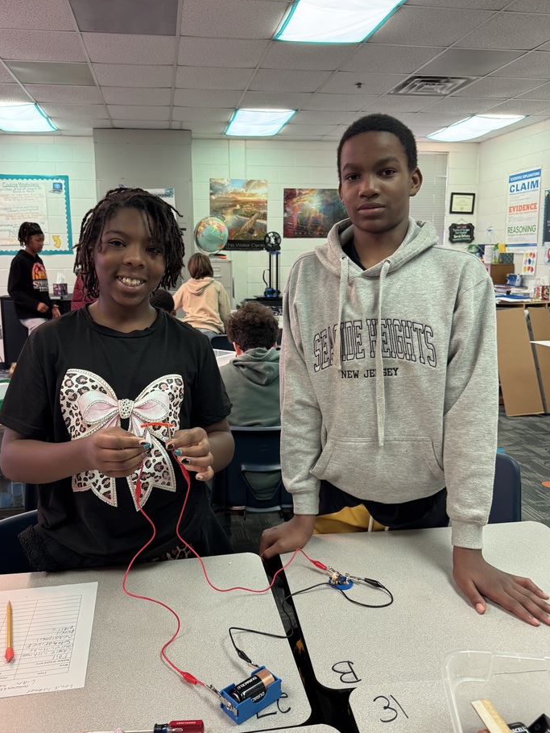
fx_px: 572
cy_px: 338
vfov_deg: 65.2
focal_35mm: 27
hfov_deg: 51.3
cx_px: 252
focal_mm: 6.76
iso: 250
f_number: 1.78
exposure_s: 1/60
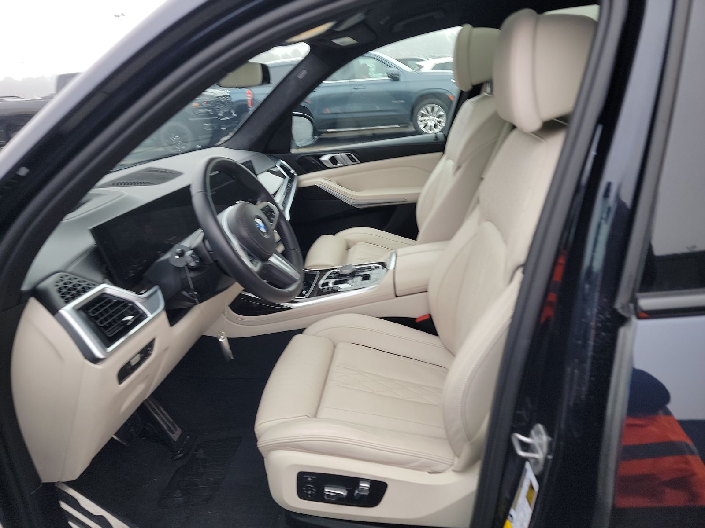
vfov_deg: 56.8
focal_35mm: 24
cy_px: 264
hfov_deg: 71.6
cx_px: 352
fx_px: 489
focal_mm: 6.7
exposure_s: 1/59
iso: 83
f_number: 1.8
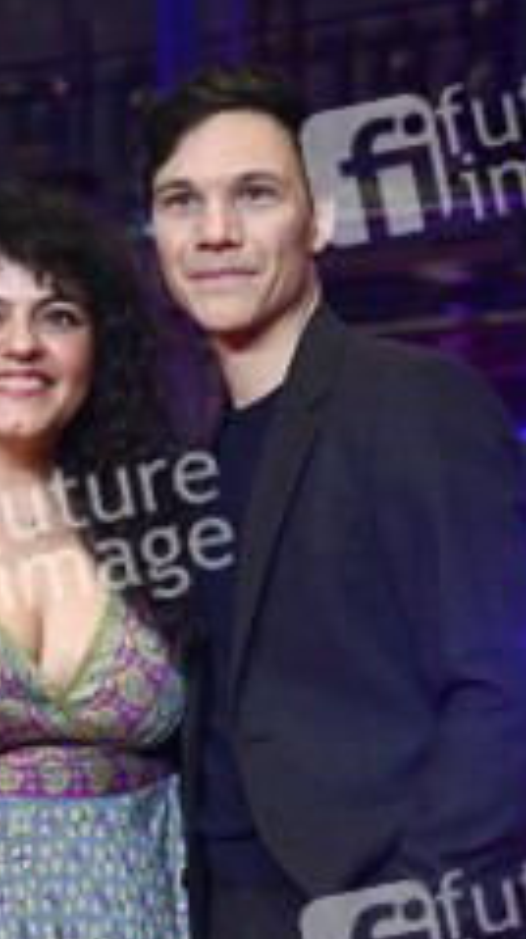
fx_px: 3704
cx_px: 145
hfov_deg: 8.1
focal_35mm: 149
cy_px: 743
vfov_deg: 14.4
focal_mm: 85
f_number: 5.6
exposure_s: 1/200
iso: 5000
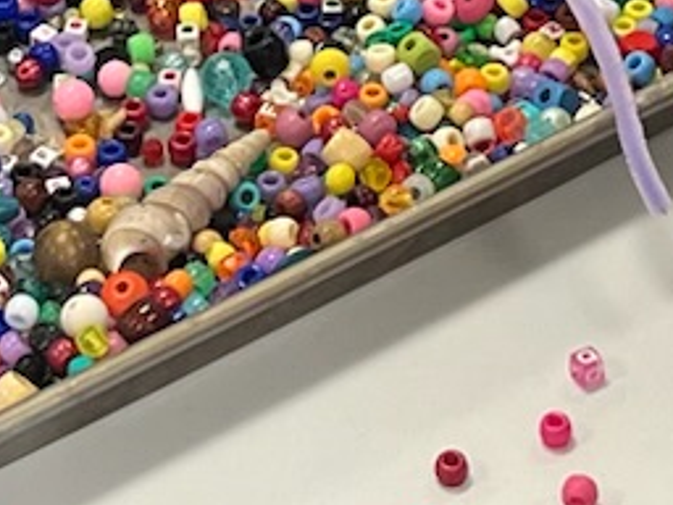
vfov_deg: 6.9
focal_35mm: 208
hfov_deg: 9.5
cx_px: 313
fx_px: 4044
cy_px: -476
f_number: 1.6
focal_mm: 5.1
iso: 100
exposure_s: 1/120
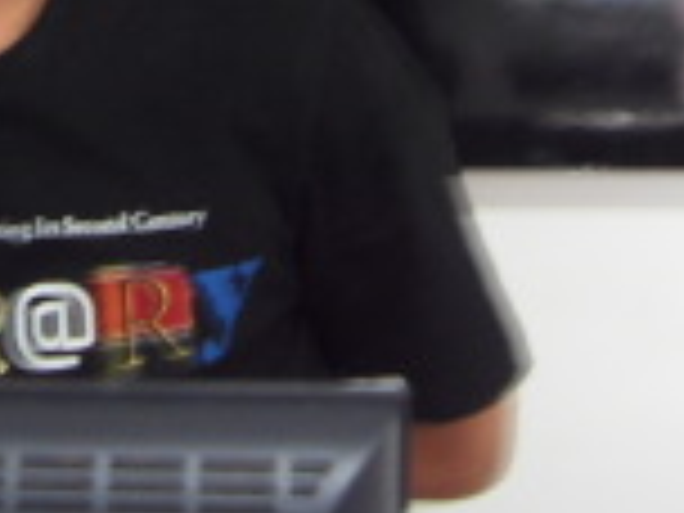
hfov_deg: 11.2
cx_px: -184
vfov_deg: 8.5
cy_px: -241
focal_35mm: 172
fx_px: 3399
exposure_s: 1/3
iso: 80
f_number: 3.5
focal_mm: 6.6
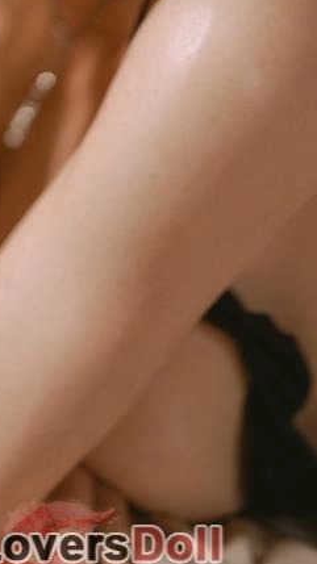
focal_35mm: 110
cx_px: 80
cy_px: 8
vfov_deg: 19.0
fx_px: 1645
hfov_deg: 11.0
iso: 50
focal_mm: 50
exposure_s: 1/125
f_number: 1.4
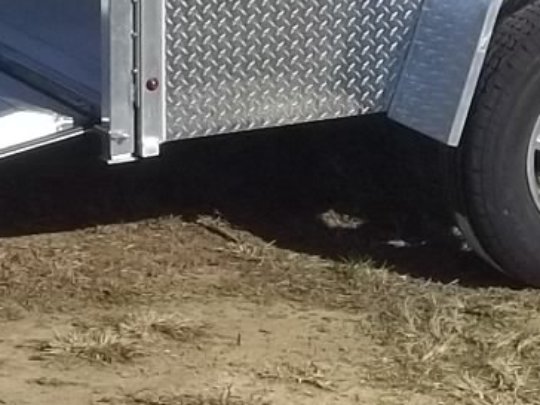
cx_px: 277
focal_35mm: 276
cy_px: -85
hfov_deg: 7.2
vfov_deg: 5.4
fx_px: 4306
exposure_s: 1/160
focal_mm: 8.8
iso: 64
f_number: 11.1
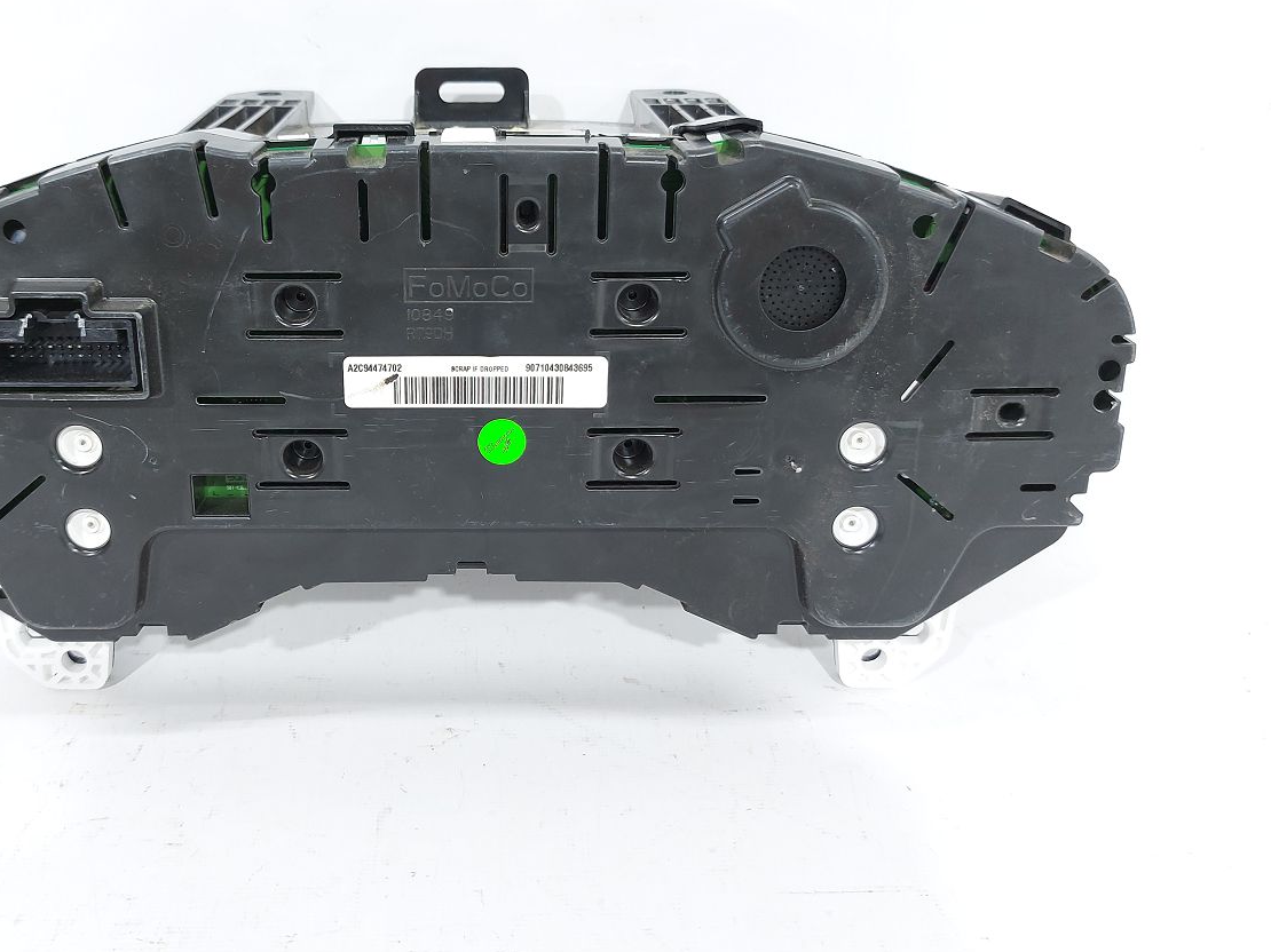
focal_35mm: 30
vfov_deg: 46.4
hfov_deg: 59.2
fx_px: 1101
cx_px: 478
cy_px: 363
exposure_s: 1/50
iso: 125
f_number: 1.8
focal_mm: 5.23
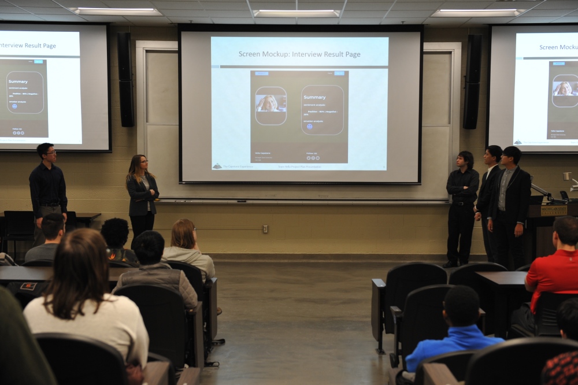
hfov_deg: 39.6
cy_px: 192
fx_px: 802
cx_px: 289
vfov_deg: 27.0
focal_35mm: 50
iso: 1000
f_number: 4
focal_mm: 50
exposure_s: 1/60
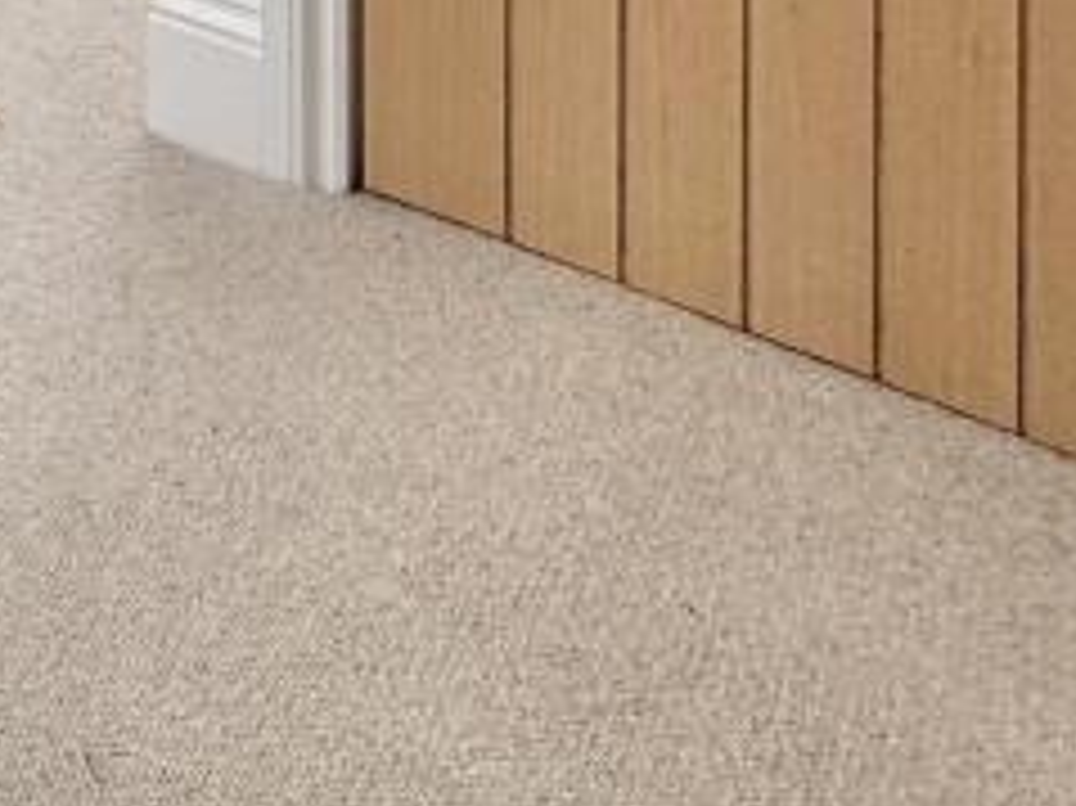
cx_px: -752
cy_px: -905
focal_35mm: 60
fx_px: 1864
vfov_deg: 16.7
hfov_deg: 22.5
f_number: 2.2
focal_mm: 2.22
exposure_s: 1/121
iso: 64
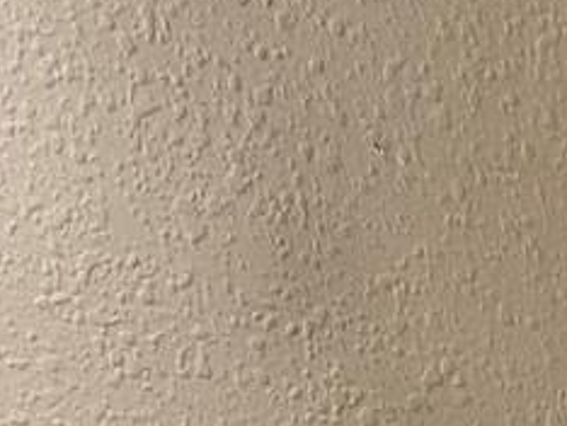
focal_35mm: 198
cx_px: 831
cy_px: 1087
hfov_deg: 9.7
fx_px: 3247
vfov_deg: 7.0
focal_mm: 3
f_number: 1.8
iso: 100
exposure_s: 1/60
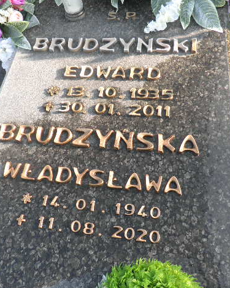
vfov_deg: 55.7
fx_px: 272
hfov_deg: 45.8
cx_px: 110
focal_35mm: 32
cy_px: 145
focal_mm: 4.3
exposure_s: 1/100
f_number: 3.3
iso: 64
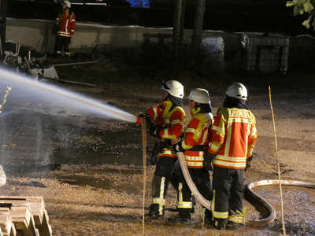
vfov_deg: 10.1
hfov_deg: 13.4
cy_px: 118
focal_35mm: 147
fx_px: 1338
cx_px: 158
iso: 1600
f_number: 5.4
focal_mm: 26.3
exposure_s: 1/10
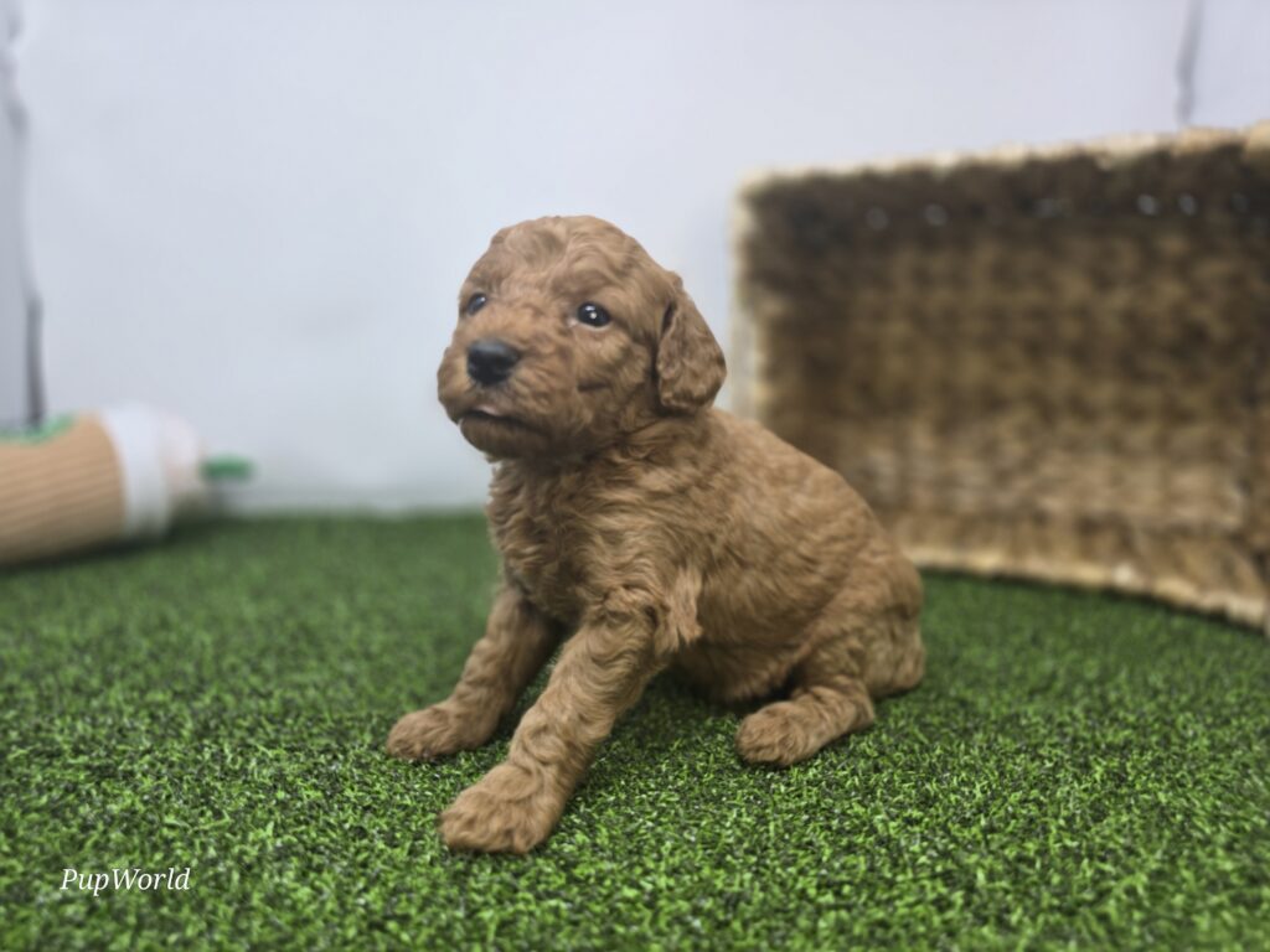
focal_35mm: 23
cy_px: 476
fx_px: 844
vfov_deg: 58.9
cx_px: 635
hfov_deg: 73.9
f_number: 1.7
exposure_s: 1/120
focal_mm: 6.3
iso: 64
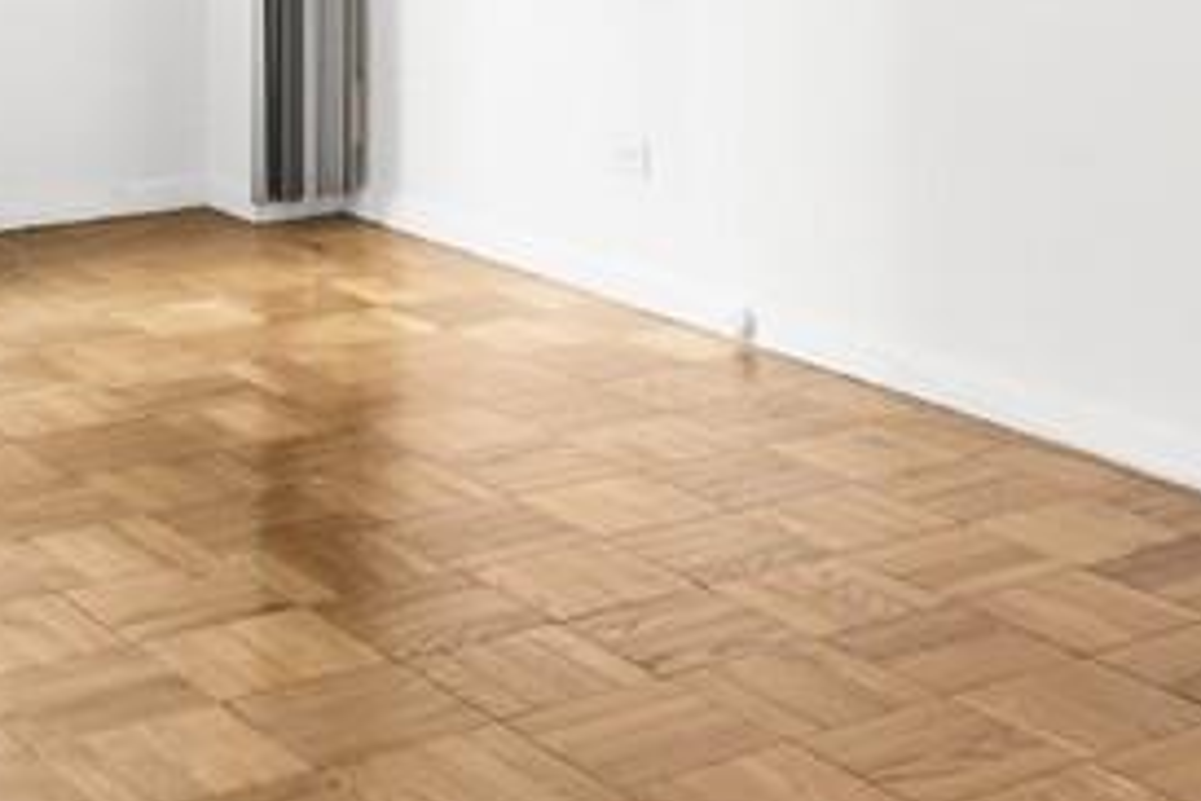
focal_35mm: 77
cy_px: -308
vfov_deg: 16.5
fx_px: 2569
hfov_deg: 26.3
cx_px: 664
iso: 250
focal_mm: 14
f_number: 13
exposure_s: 1/2
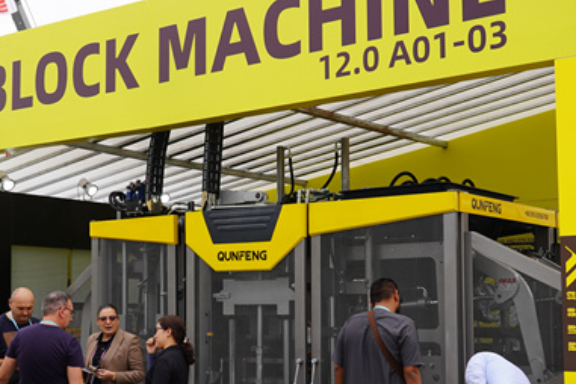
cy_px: 244
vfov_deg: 21.5
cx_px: 227
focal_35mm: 63
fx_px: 1008
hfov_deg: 31.8
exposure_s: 1/100
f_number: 6.3
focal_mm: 30
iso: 100
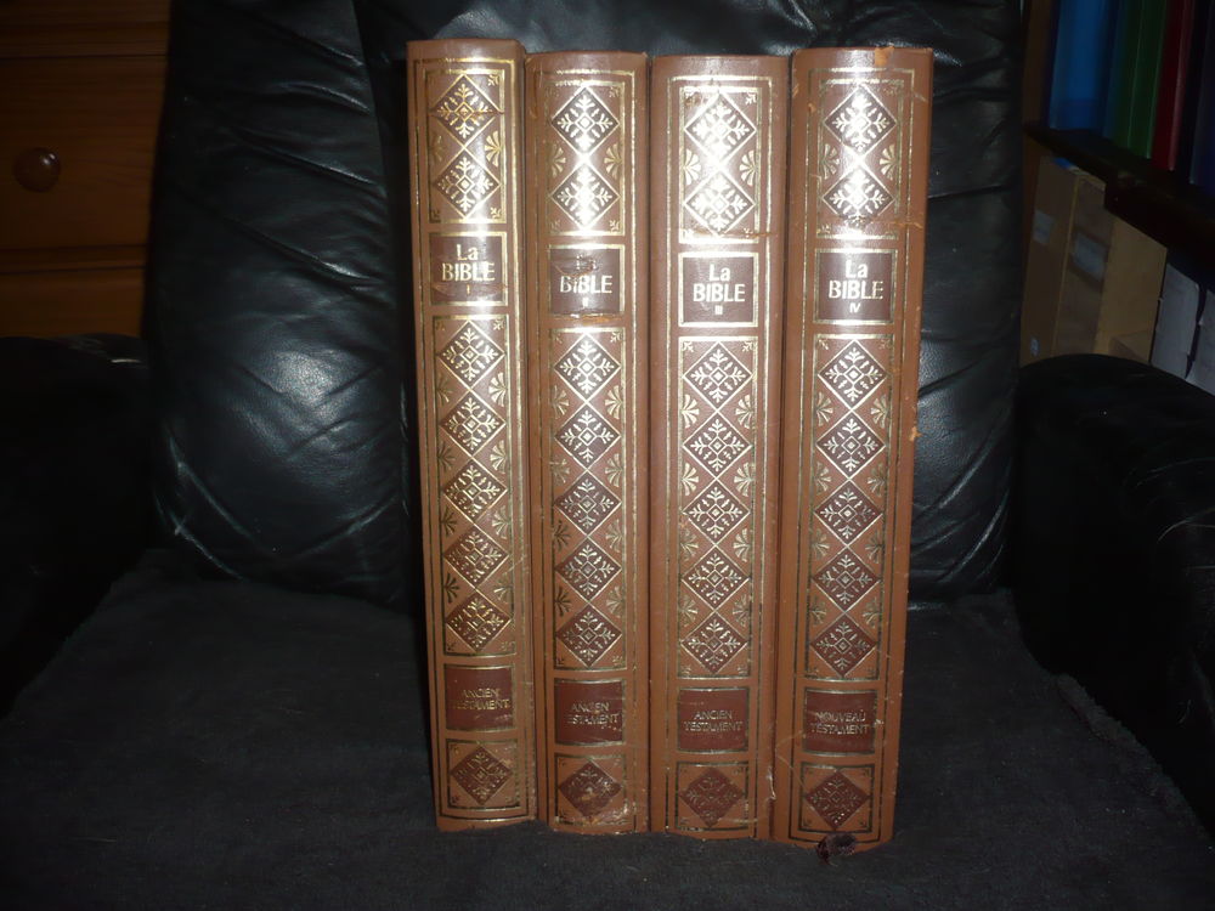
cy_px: 456
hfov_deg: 52.6
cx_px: 608
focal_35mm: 35
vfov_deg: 40.7
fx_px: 1228
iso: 100
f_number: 2.8
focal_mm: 5.8
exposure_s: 1/30
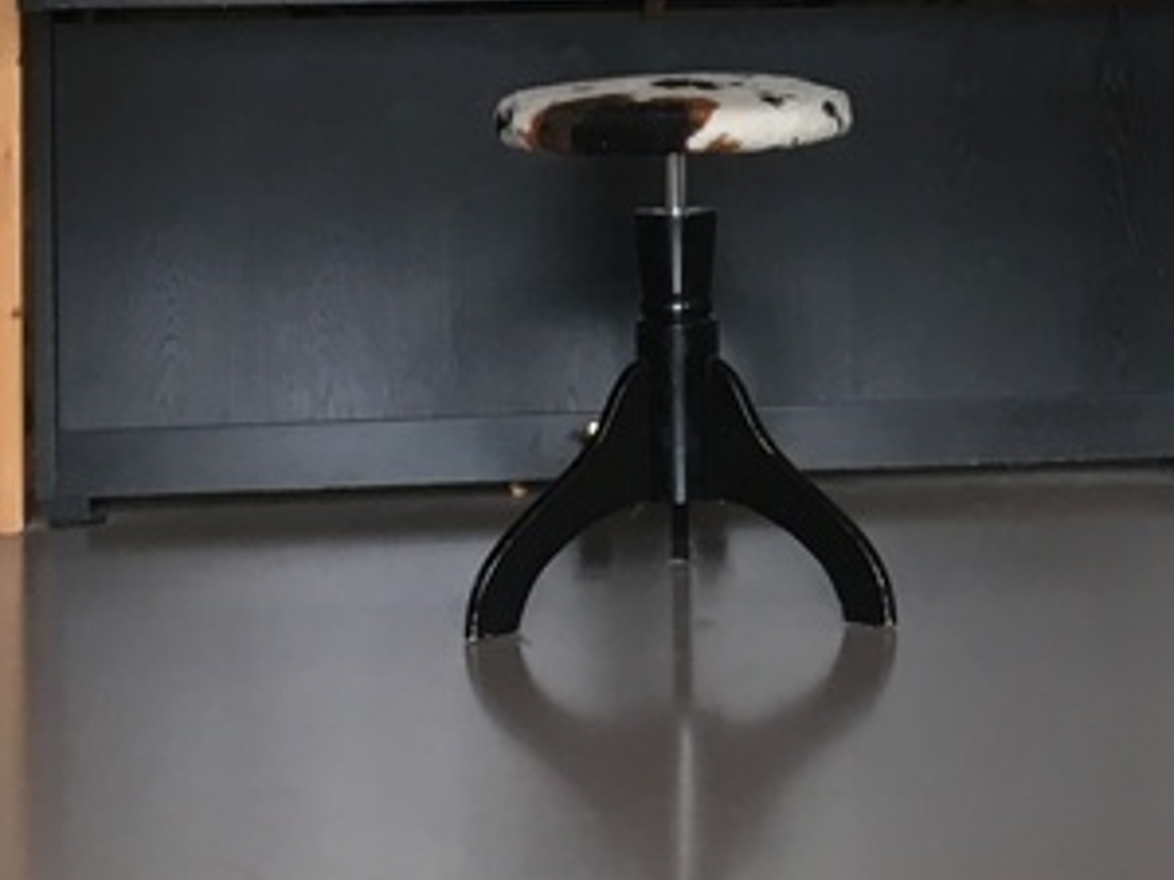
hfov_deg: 19.7
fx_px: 3358
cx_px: 877
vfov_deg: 14.4
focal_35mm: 99
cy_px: -215
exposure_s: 1/33
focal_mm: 4.15
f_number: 2.2
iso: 100
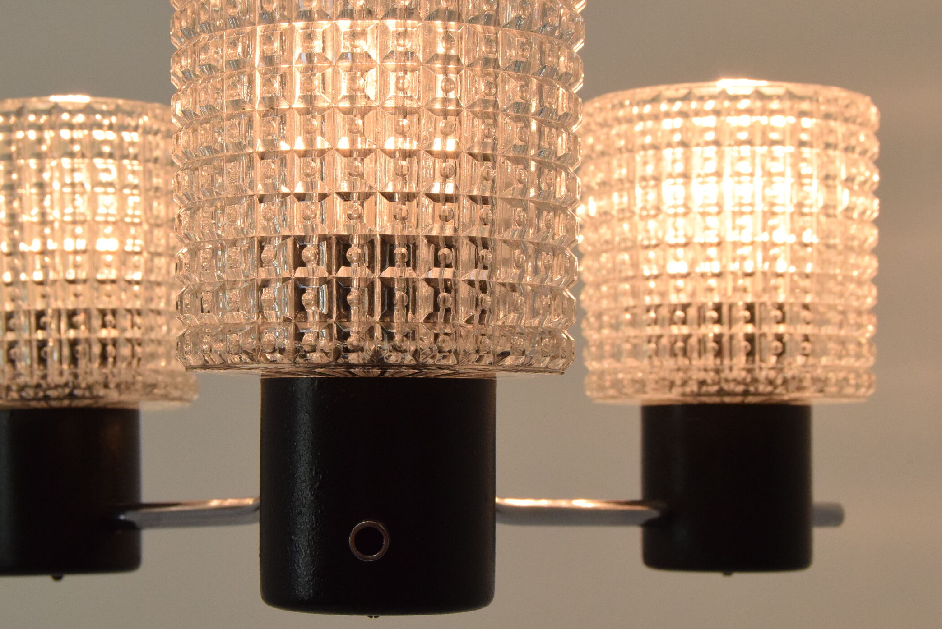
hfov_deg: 23.6
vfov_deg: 15.9
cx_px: 367
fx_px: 2252
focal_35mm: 86
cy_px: 260
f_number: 11
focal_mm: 40
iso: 1600
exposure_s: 1/500
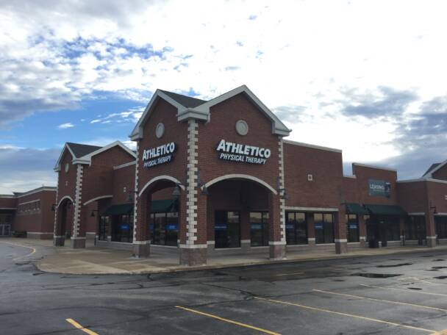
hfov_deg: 61.7
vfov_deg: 48.2
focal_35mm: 29
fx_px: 374
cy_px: 168
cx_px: 224
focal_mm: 4.15
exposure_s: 1/471
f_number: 2.2
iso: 32
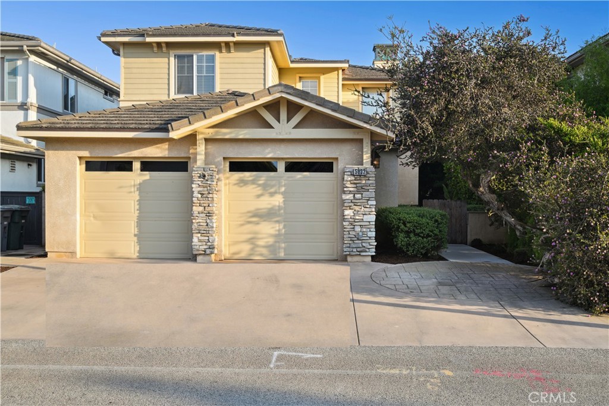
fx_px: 694
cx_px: 304
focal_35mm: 41
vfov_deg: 32.6
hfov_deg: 47.4
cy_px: 203
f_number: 11
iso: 100
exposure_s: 1/30
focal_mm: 41
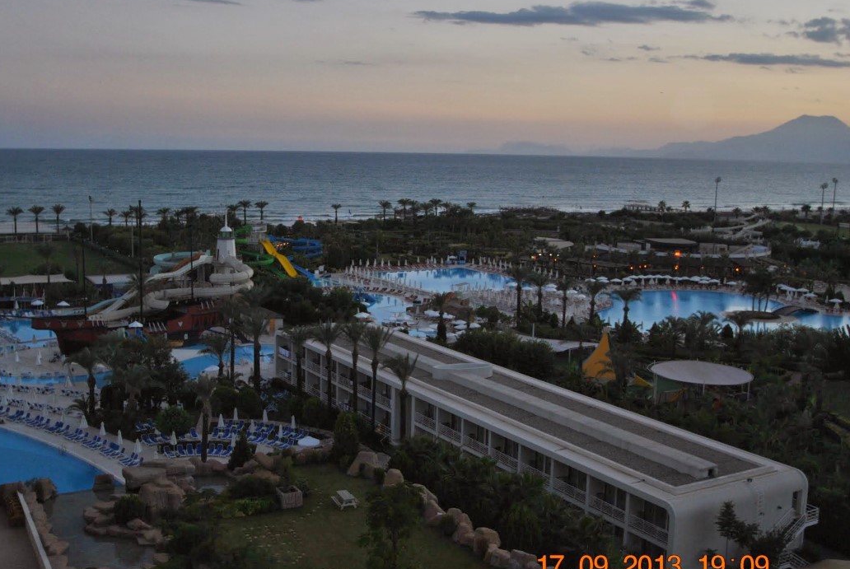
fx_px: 946
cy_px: 297
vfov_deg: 33.5
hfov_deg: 48.3
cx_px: 387
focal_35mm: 40
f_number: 4.5
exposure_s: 1/60
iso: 200
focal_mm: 24
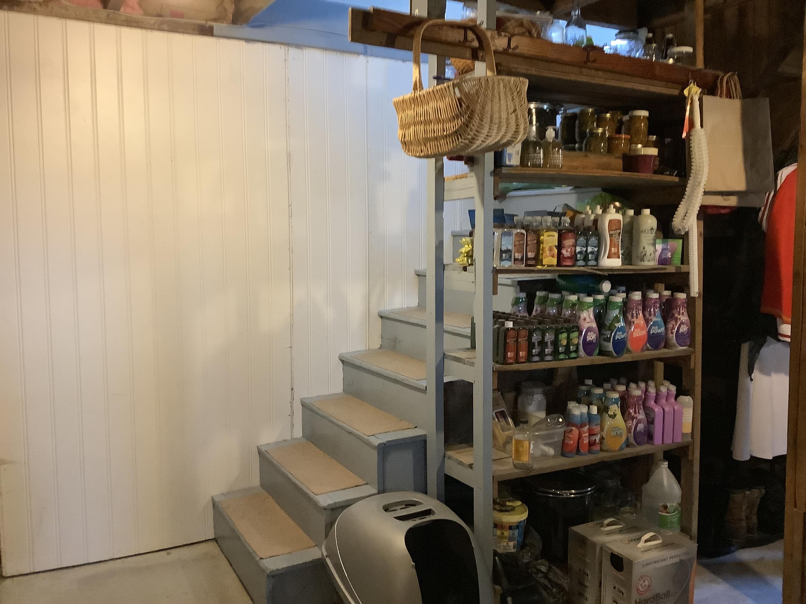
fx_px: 722
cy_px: 302
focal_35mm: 31
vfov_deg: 45.4
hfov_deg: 58.4
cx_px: 403
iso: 400
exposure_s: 1/30
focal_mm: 3.3
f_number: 2.4
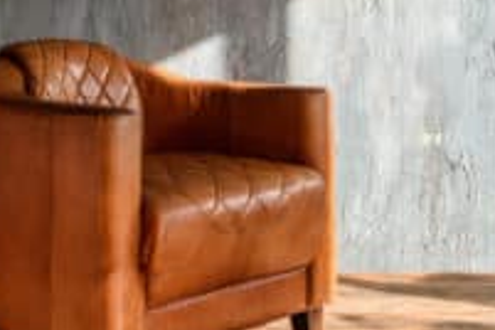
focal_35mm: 89
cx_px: 345
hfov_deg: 22.7
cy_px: -15
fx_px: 1224
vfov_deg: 15.0
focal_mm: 32
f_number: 8
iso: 320
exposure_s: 1/160
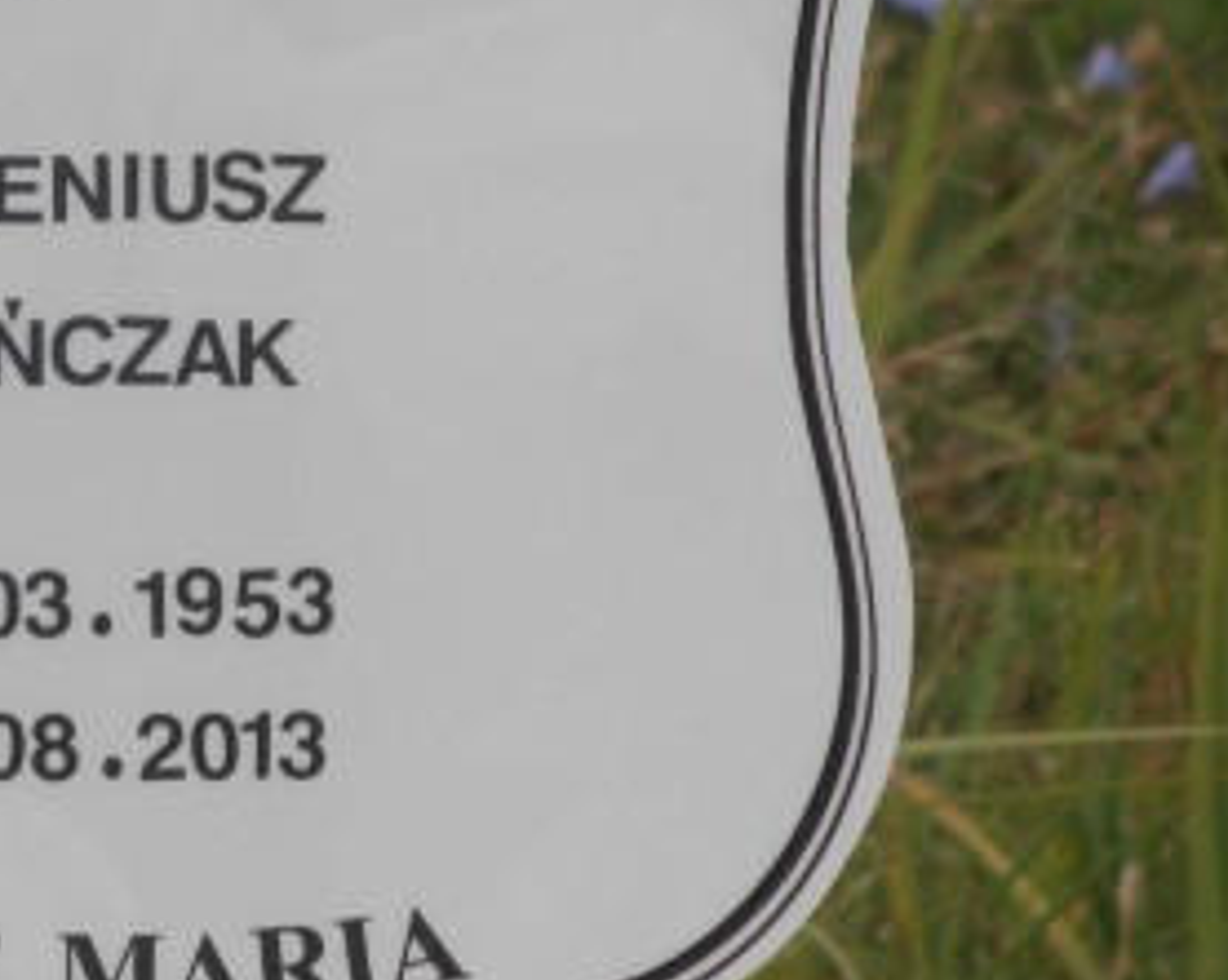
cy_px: 248
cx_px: 35
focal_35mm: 542
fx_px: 19678
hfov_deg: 3.6
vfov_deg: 2.9
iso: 80
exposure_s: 1/400
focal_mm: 42.54
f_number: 5.7
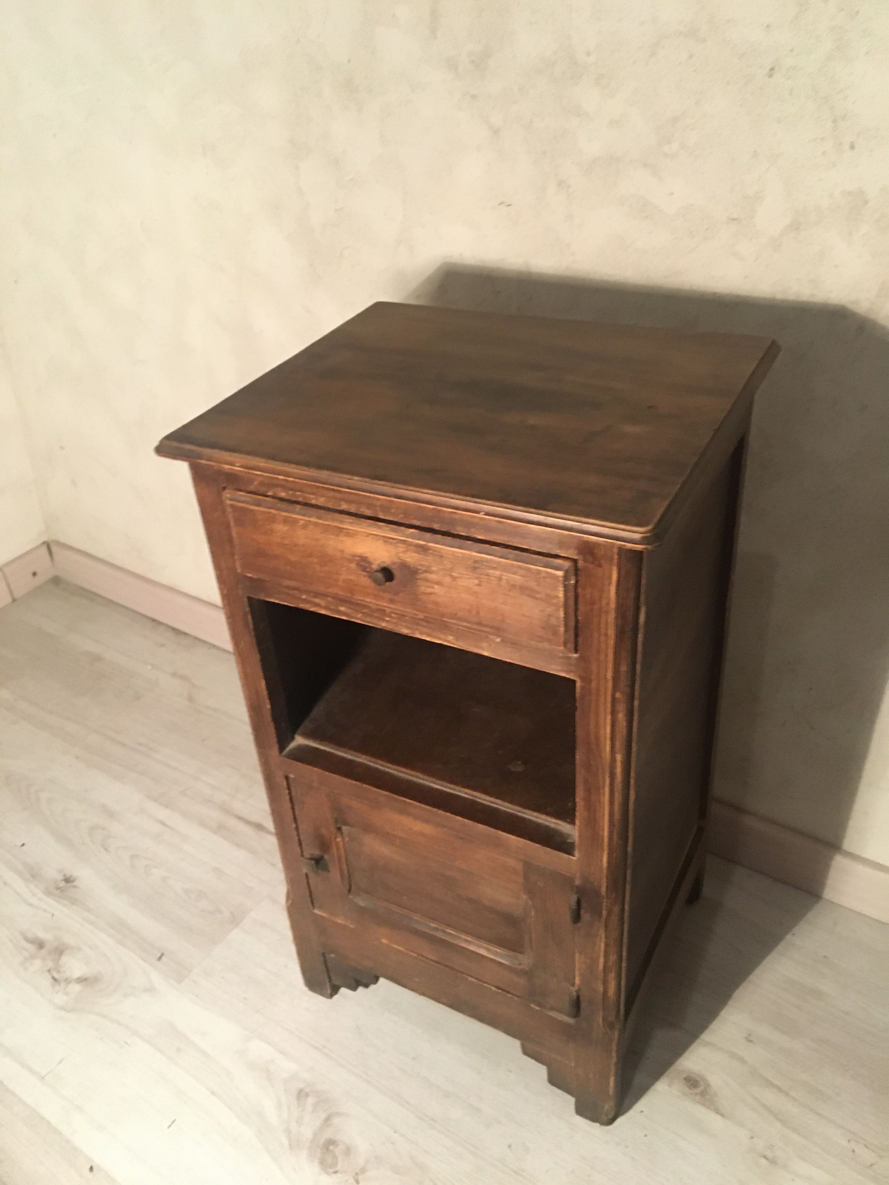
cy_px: 592
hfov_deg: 48.2
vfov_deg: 61.7
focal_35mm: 29
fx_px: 993
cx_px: 444
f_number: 2.2
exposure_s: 1/17
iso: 250
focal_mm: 4.15
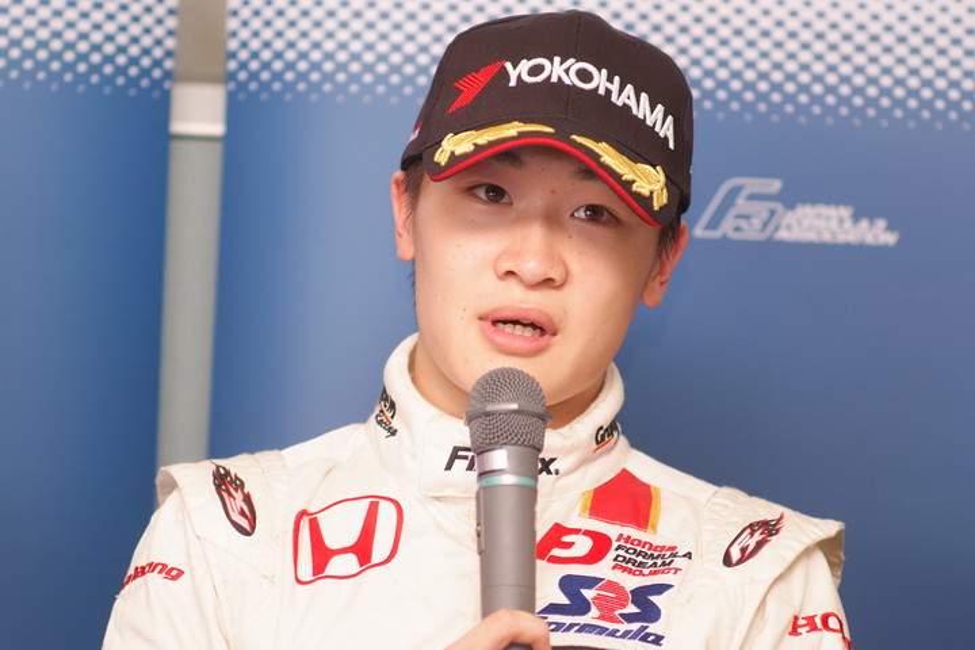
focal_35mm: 158
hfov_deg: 13.0
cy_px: 325
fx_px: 4279
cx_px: 488
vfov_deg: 8.7
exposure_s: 1/125
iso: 200
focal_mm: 105
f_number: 2.5
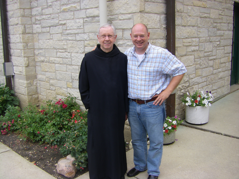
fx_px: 262
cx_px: 120
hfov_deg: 49.0
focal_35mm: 38
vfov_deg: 37.7
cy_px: 90
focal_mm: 6.3
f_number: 3.5
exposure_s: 1/160
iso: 64
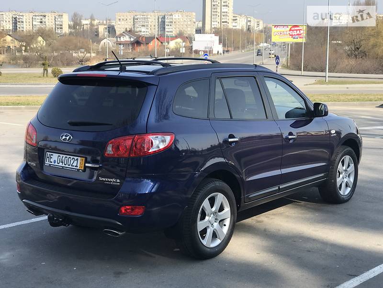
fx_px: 631
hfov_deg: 33.8
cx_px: 192
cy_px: 144
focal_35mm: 57
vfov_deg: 25.7
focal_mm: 6.6
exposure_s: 1/479
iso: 20
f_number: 2.8
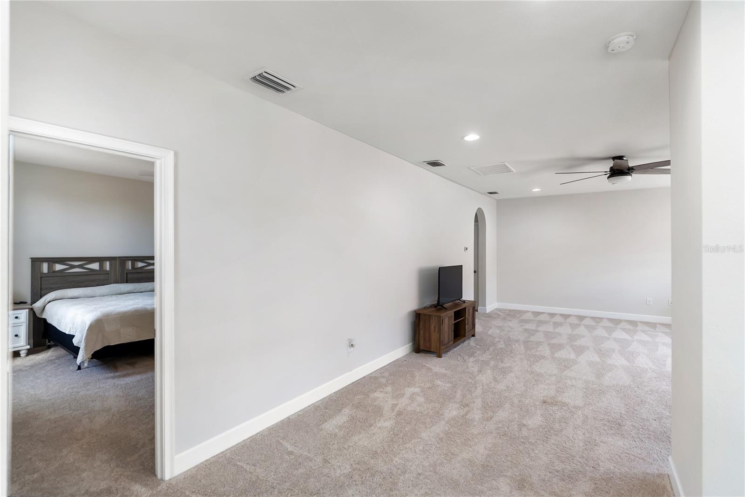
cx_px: 372
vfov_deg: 73.8
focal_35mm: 16
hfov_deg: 96.7
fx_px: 331
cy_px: 248
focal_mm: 16
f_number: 2.8
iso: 250
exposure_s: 1/125
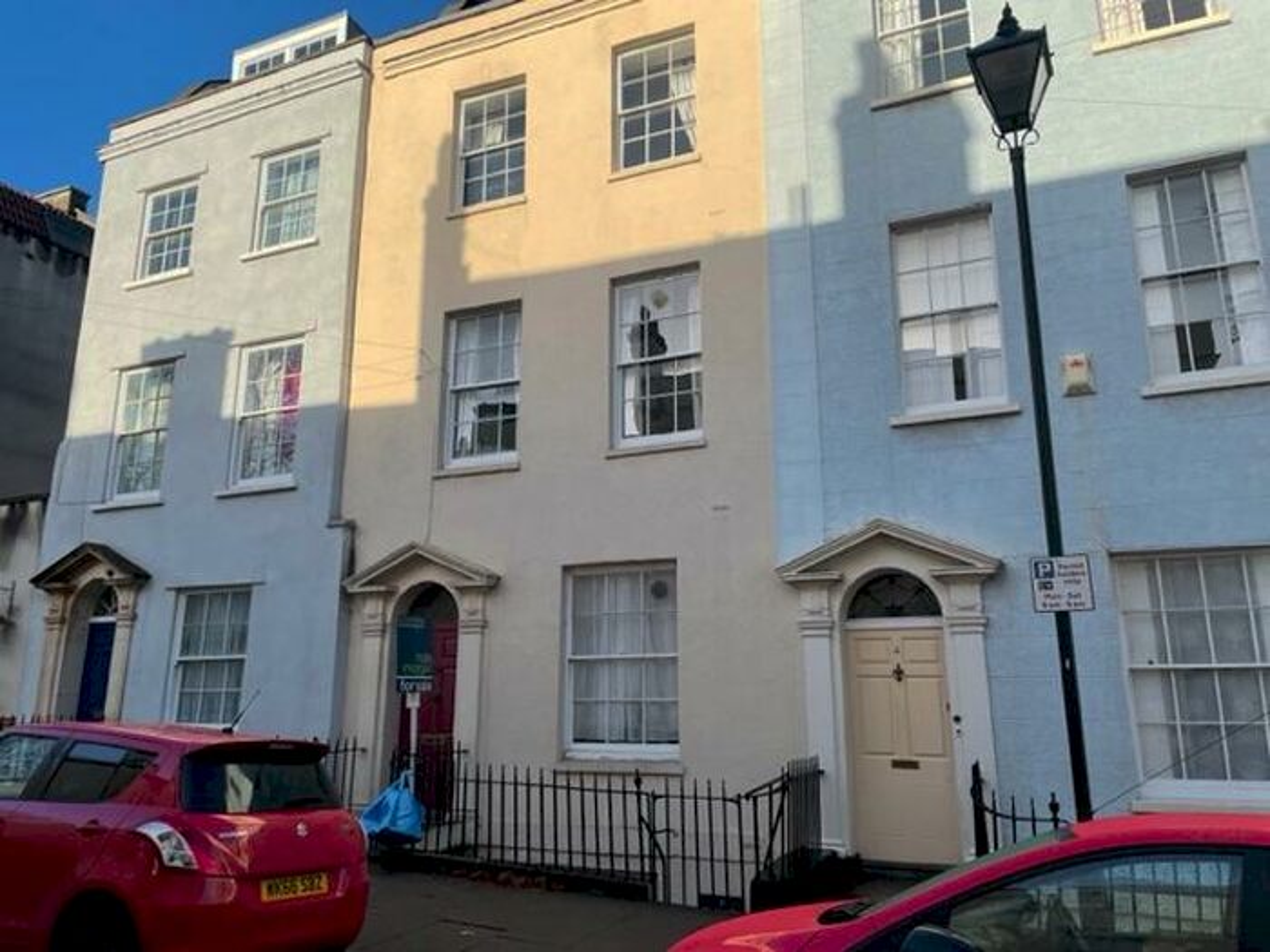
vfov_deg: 53.1
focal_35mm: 26
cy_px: 476
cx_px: 635
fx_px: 954
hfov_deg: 67.3
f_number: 1.6
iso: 32
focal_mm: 4.2
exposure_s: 1/2817
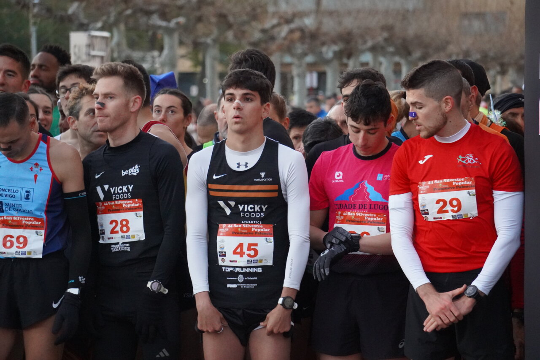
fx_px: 2632
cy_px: 180
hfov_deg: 11.7
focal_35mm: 176
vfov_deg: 7.8
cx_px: 270
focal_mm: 117
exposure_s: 1/160
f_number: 5.6
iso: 6400
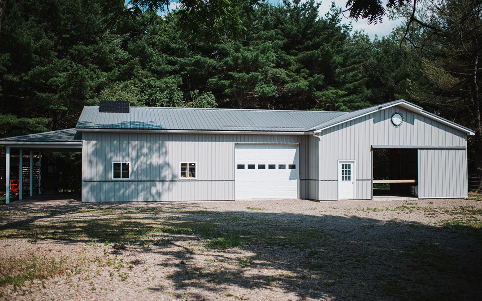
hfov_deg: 54.0
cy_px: 153
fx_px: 473
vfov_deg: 35.3
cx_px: 241
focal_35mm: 36
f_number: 1.4
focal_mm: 35
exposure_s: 1/8000
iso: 100
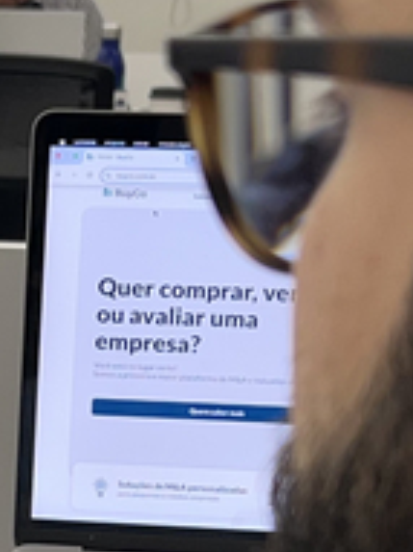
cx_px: -253
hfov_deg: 9.8
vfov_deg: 13.5
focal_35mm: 145
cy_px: 474
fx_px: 2309
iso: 40
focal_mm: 5.7
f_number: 1.5
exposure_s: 1/120
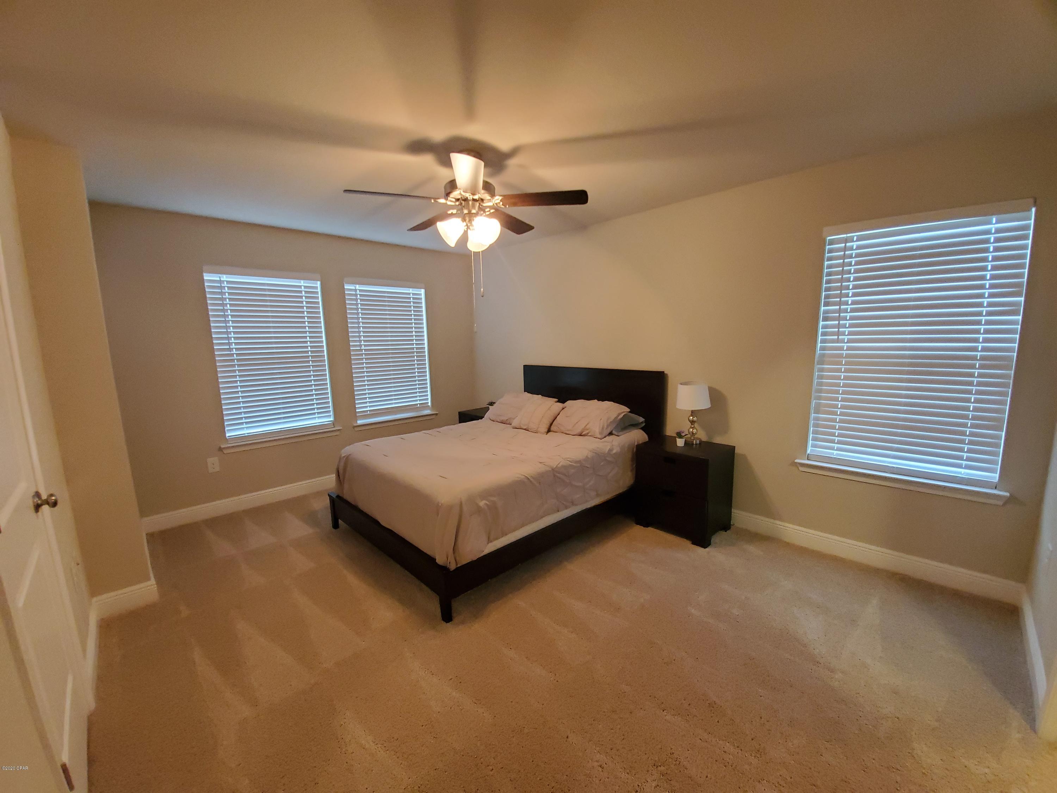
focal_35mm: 13
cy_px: 396
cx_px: 528
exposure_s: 1/29
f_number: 2.2
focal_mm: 1.8
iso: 400
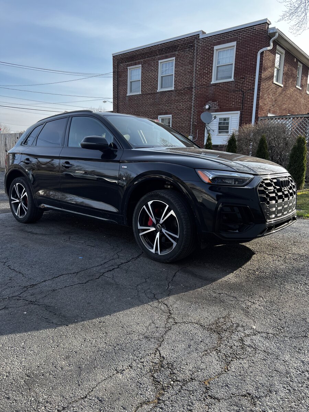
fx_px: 309
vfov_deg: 67.3
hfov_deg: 53.1
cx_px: 154
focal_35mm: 26
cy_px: 206
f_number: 1.5
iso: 50
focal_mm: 5.7
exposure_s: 1/775
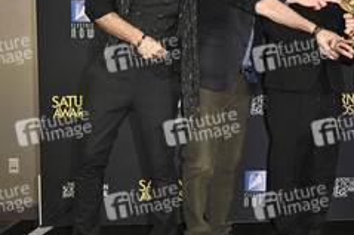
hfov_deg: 29.4
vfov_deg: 20.6
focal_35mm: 66
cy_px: 92
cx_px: 310
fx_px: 649
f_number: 5.6
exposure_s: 1/320
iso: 2000
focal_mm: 35
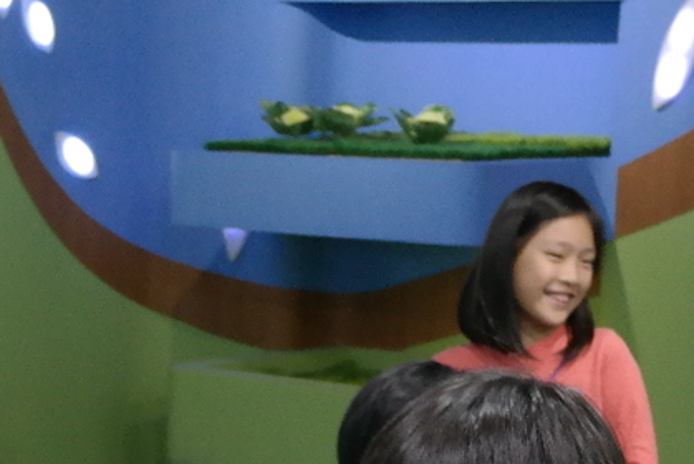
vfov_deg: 9.6
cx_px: 80
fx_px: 2623
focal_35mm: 136
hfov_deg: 14.9
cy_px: 847
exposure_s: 1/40
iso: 1600
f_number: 3.5
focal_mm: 22
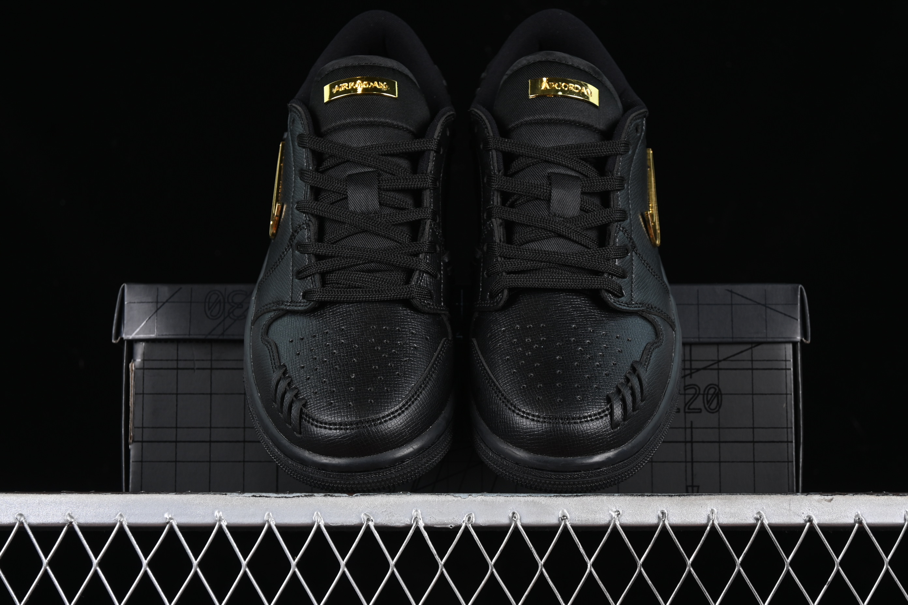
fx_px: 1892
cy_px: 302
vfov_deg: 18.2
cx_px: 454
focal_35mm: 75
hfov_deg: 27.0
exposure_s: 1/50
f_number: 6.3
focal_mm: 50
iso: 160
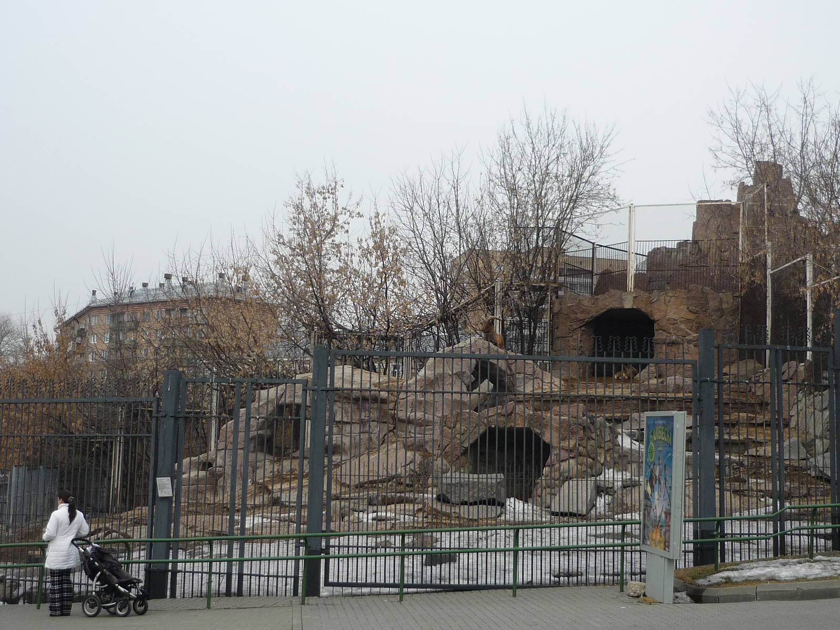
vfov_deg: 29.7
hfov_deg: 38.9
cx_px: 420
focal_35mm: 49
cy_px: 315
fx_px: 1189
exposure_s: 1/800
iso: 100
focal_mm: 6.3
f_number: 2.9
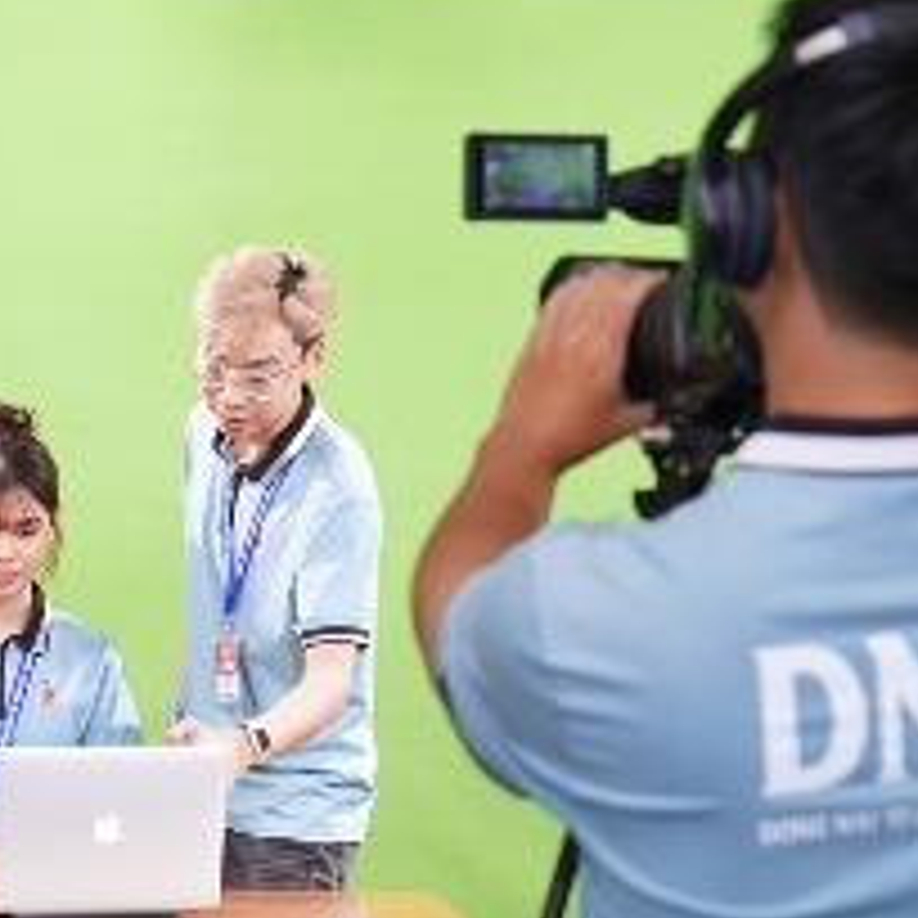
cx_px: -72
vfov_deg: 12.5
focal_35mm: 140
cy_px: 630
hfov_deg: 12.3
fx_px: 4200
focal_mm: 56
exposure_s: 1/125
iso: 800
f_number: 4.5
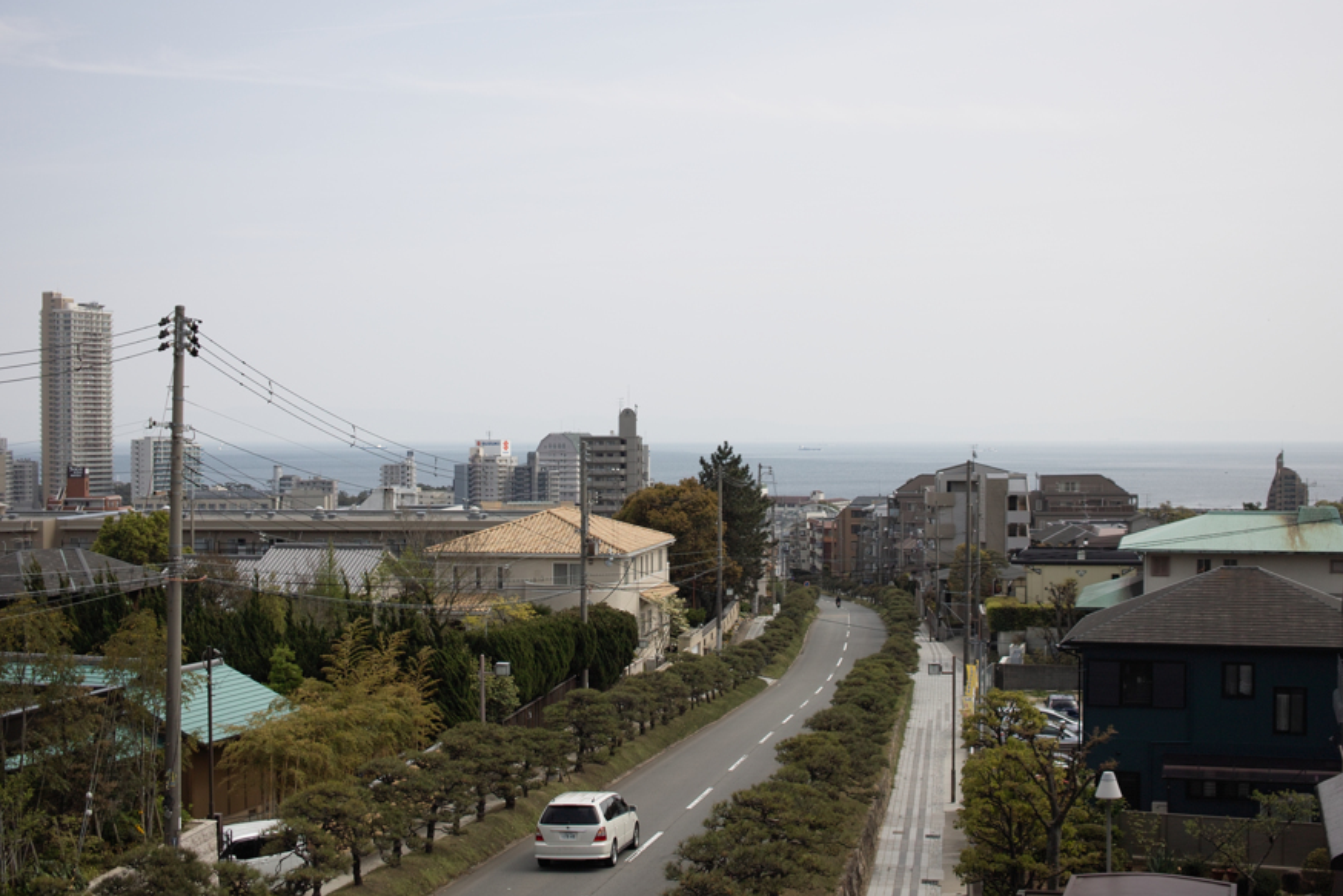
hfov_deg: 41.1
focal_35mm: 48
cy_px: 466
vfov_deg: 28.1
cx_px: 735
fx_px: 1791
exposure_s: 1/1600
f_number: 2.8
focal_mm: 24.2
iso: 100
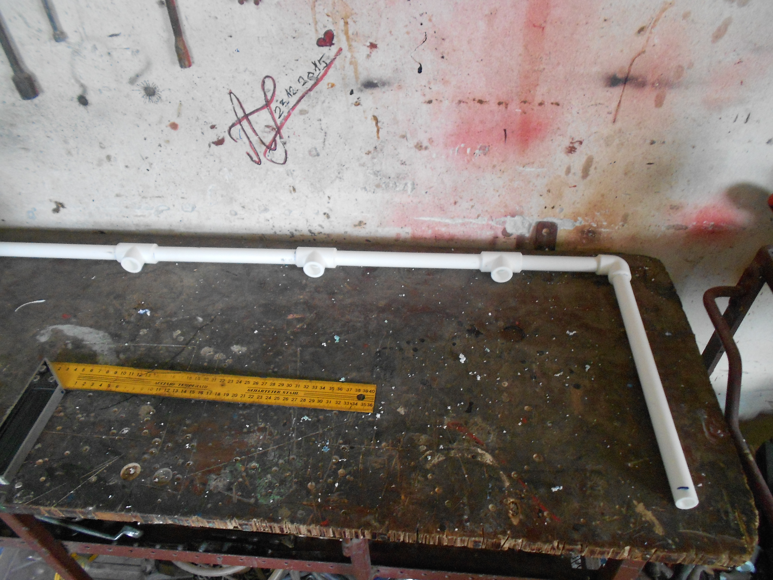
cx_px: 386
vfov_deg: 53.1
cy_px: 290
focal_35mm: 26
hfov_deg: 67.3
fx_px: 581
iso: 400
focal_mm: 4.6
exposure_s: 1/20
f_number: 3.2
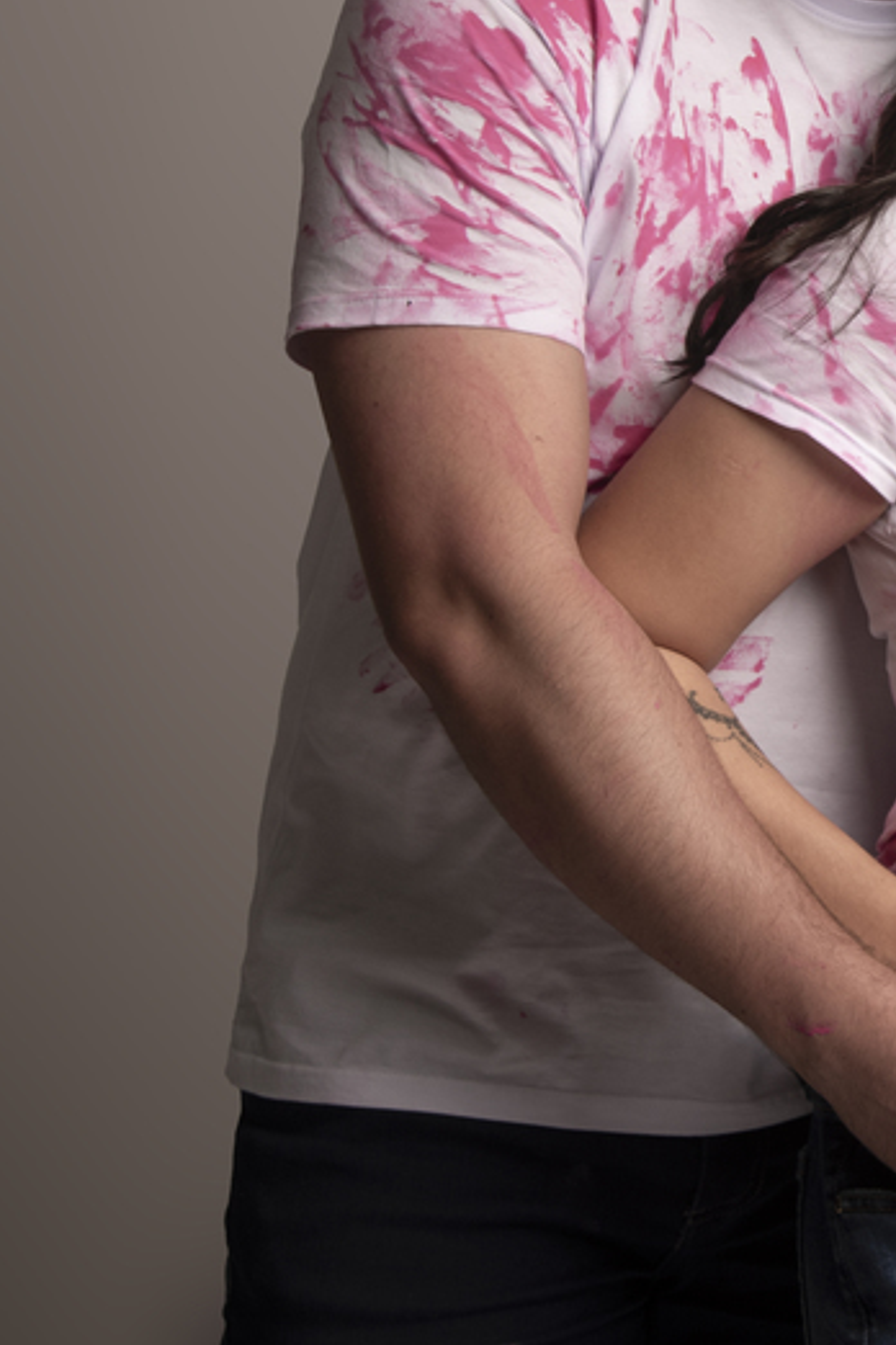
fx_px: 4293
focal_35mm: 115
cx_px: 1035
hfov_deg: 11.7
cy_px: 380
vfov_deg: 17.7
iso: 160
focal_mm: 50
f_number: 8
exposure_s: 1/160
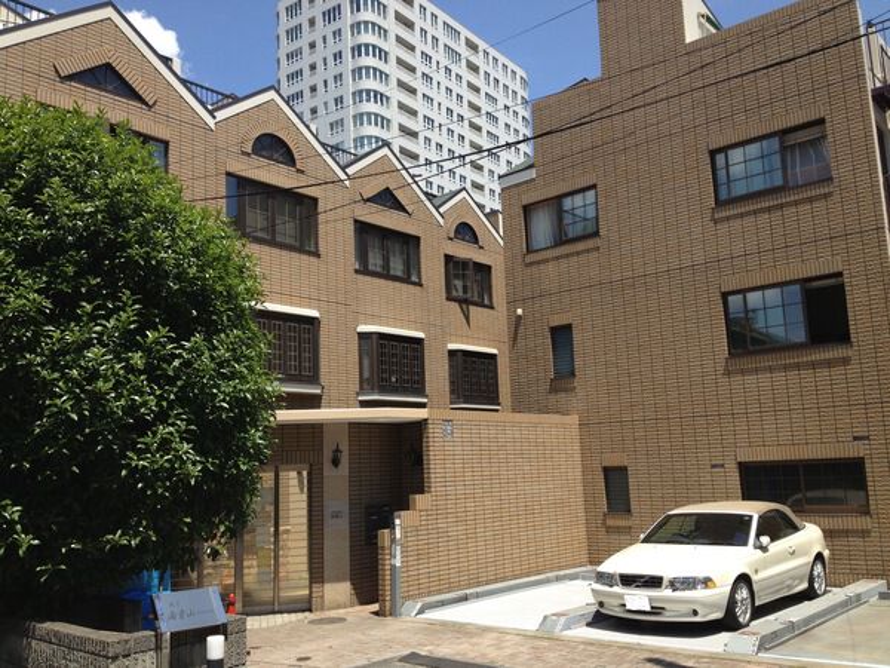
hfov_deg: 52.6
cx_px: 445
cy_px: 334
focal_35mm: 35
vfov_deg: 40.7
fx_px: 900
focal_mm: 4.28
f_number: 2.4
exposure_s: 1/1255
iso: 50
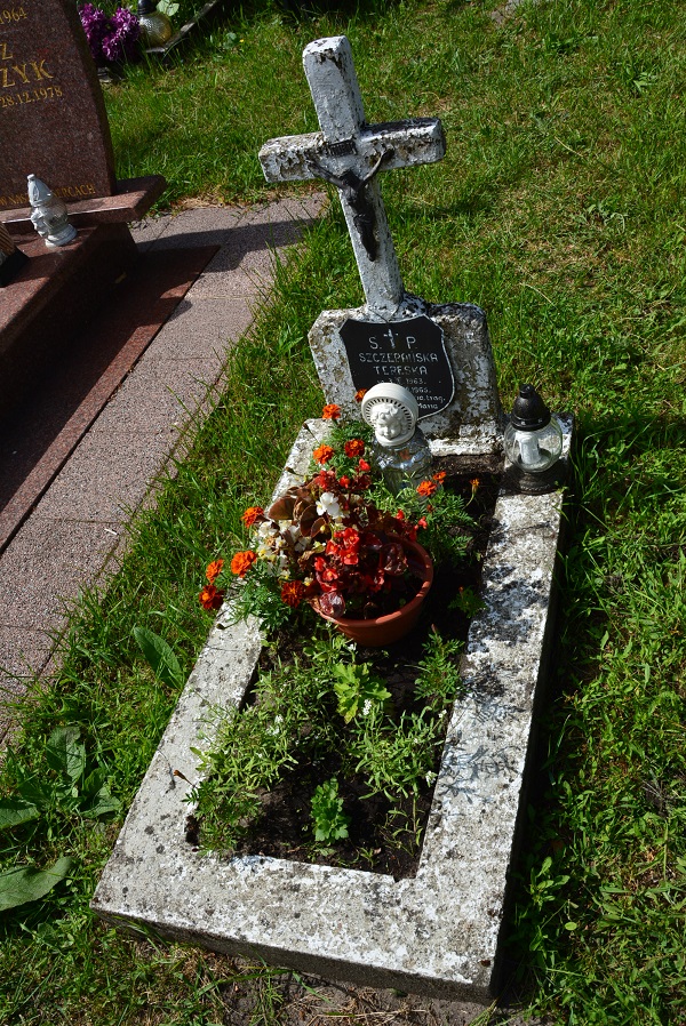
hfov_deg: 41.8
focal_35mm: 32
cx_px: 343
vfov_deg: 59.5
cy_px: 513
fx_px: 899
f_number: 11
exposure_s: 1/125
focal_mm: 21
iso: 110
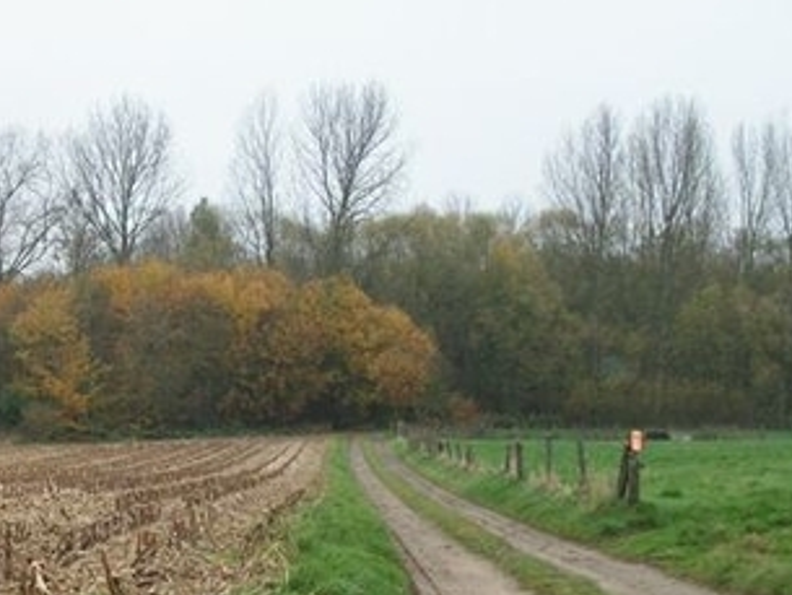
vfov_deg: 23.0
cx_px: 130
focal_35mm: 63
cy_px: 468
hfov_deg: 29.8
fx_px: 1442
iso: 80
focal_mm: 5.7
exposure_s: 1/160
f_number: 2.9
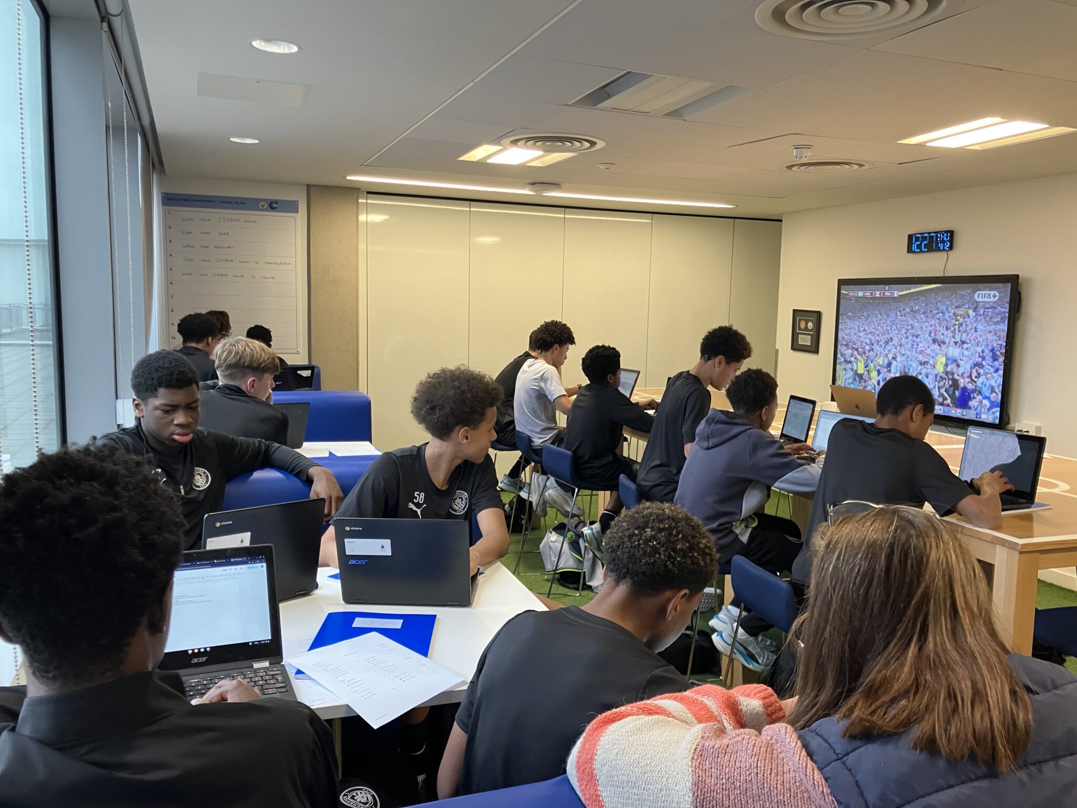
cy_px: 404
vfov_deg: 49.7
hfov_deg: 63.4
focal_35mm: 28
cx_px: 538
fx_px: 871
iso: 125
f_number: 1.8
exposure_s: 1/50
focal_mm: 3.99
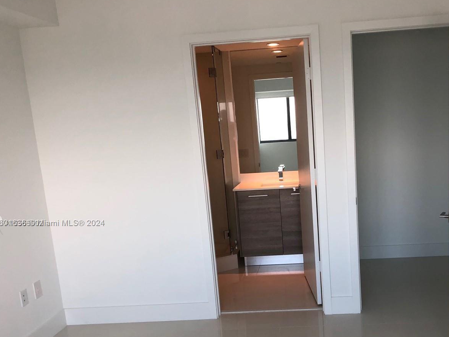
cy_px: 223
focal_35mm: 38
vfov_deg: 37.3
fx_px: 493
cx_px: 287
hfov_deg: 48.4
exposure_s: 1/120
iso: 64
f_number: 1.8
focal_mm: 4
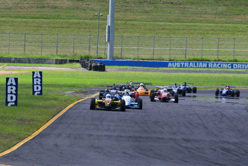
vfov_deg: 2.2
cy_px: 83
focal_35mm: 630
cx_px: 124
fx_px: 4341
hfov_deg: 3.3
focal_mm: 420
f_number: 13
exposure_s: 1/640
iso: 800
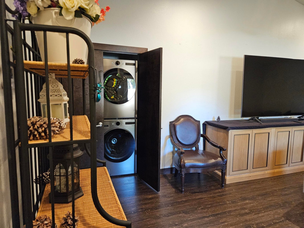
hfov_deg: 73.9
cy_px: 114
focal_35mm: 23
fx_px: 202
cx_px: 152
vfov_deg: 58.9
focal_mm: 5.4
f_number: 1.8
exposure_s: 1/120
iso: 800
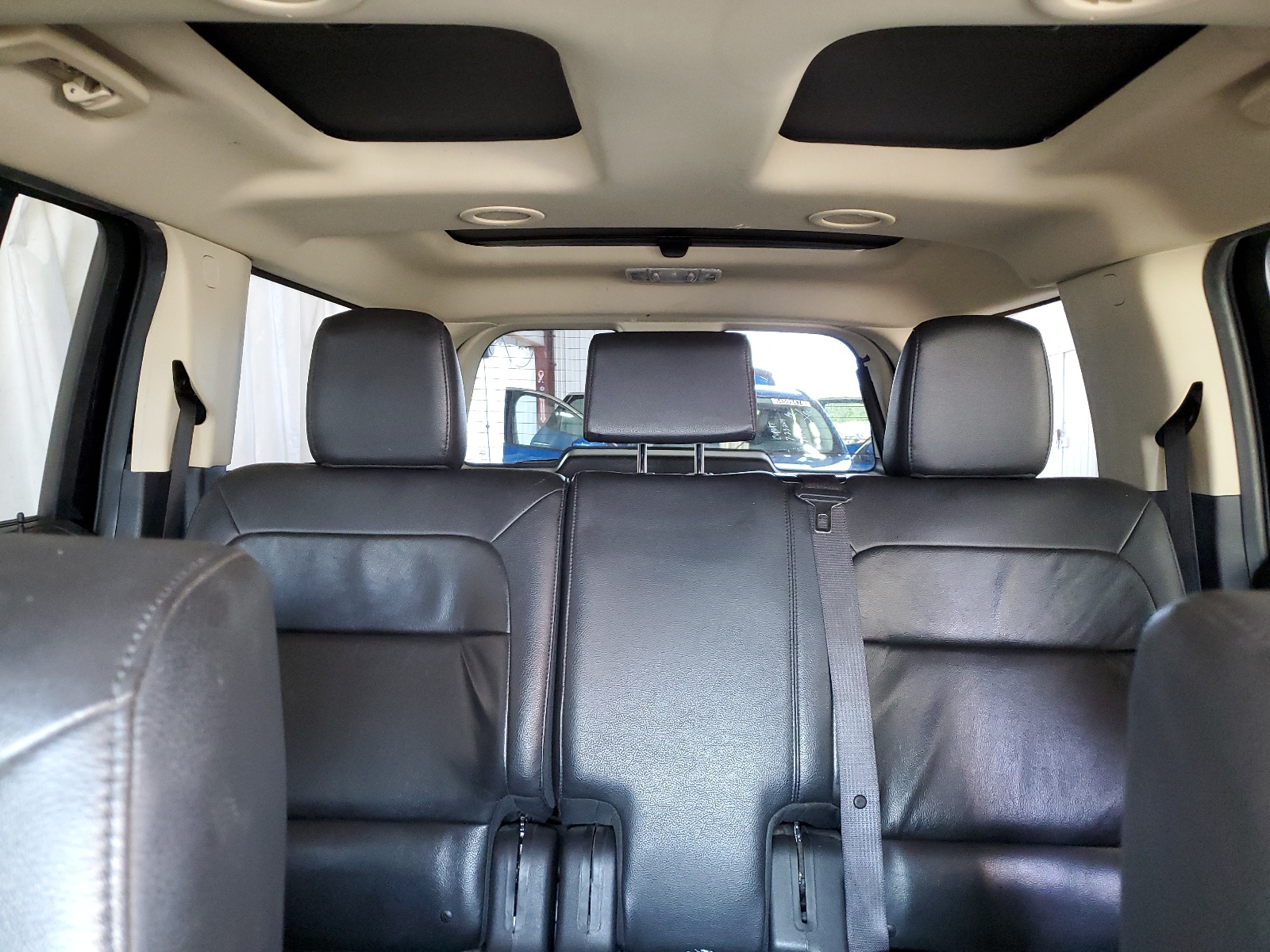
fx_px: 954
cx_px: 635
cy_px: 476
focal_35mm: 26
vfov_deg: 53.1
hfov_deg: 67.3
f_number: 1.5
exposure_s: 1/60.2
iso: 308
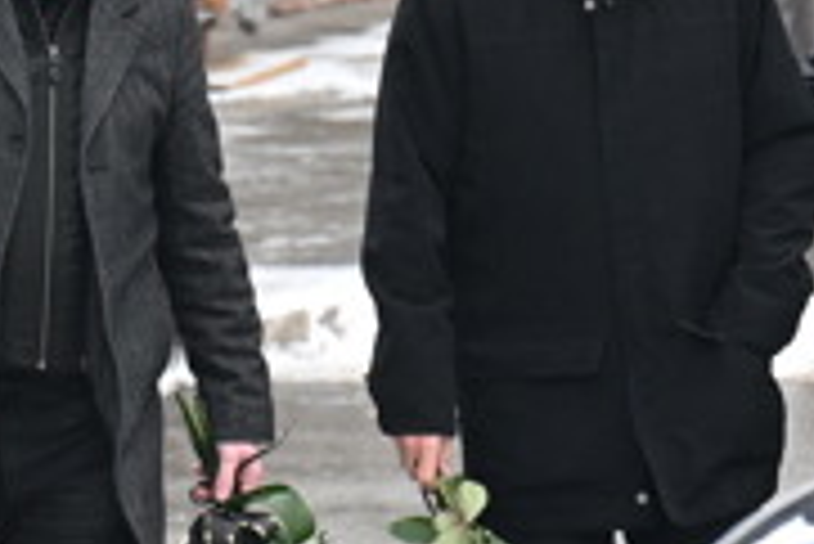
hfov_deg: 1.8
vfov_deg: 1.2
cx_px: 926
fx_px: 25842
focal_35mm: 1142
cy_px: 333
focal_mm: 200
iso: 2000
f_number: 5
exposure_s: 1/320
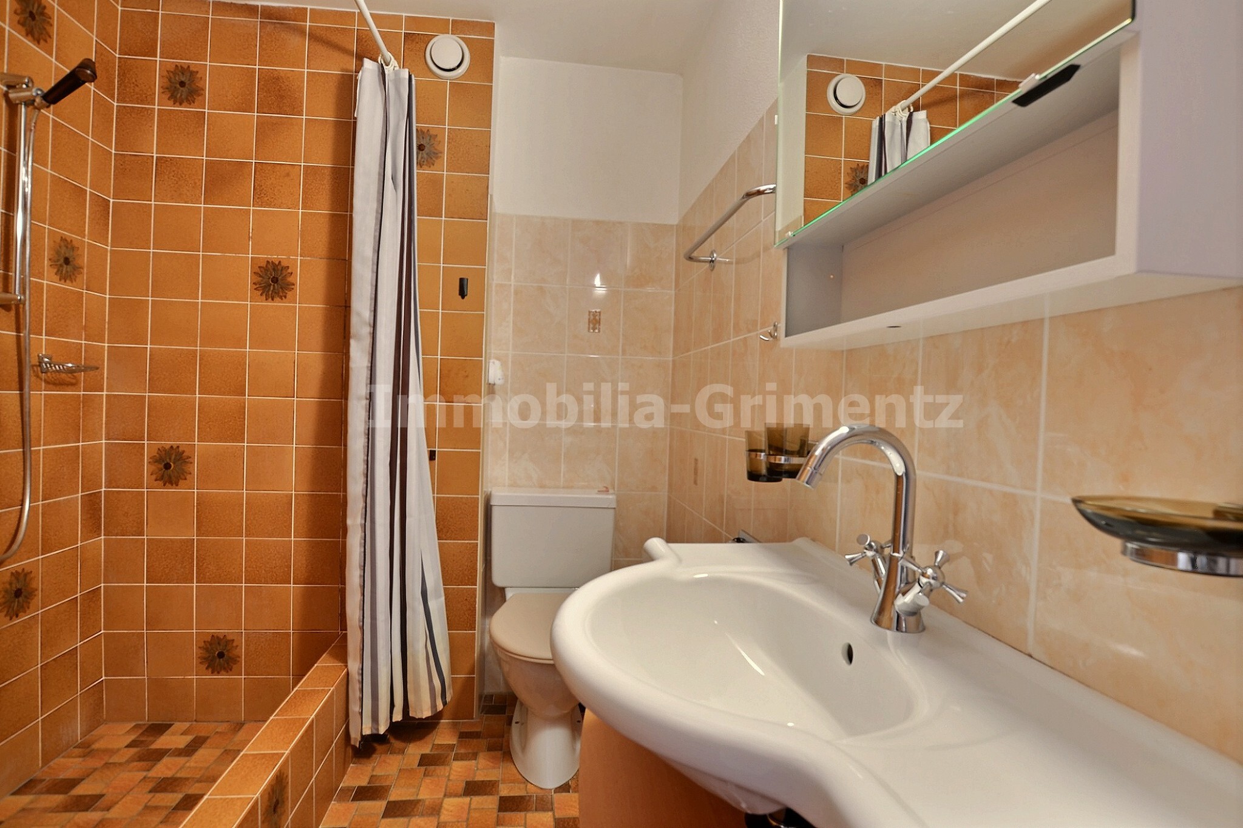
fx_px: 518
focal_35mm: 15
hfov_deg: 100.4
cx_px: 622
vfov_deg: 77.3
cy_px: 414
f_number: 9
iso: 400
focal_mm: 10
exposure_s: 1/2
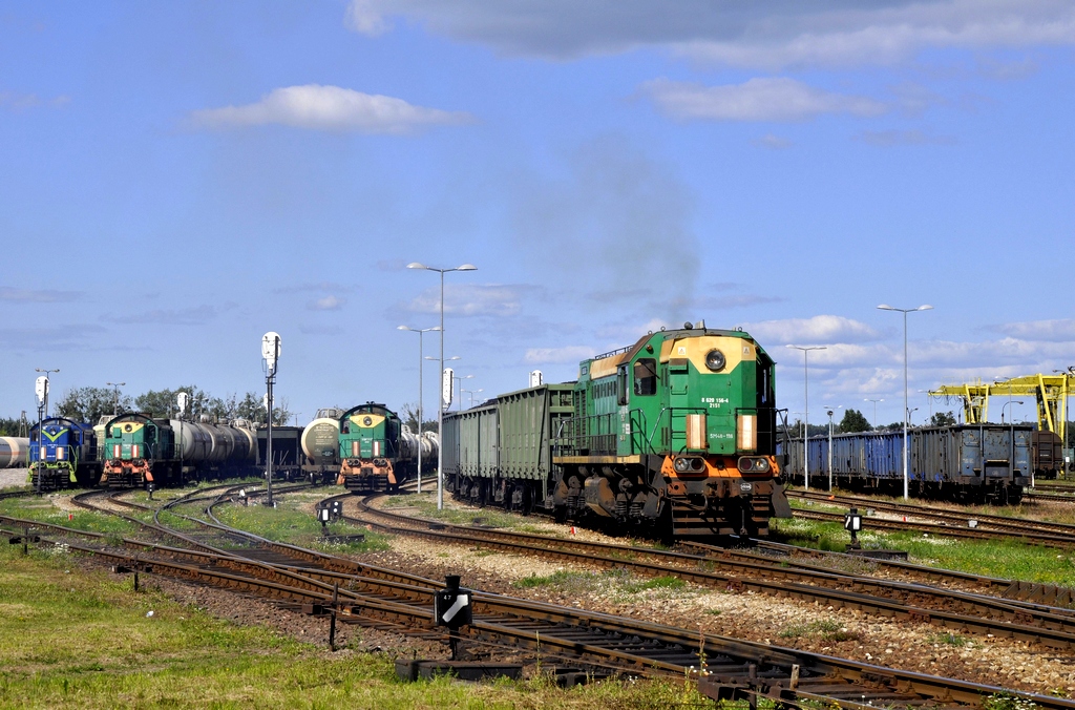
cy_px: 355
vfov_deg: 17.4
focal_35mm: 78
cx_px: 538
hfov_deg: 26.1
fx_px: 2322
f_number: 11
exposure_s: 1/500
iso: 200
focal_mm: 52
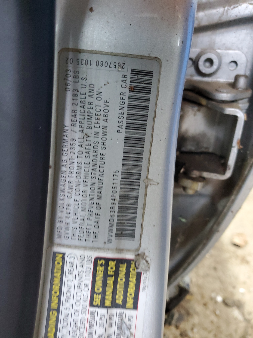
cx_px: 126
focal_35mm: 26
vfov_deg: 67.3
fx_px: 253
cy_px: 169
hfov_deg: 53.1
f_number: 1.5
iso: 330
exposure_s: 1/40
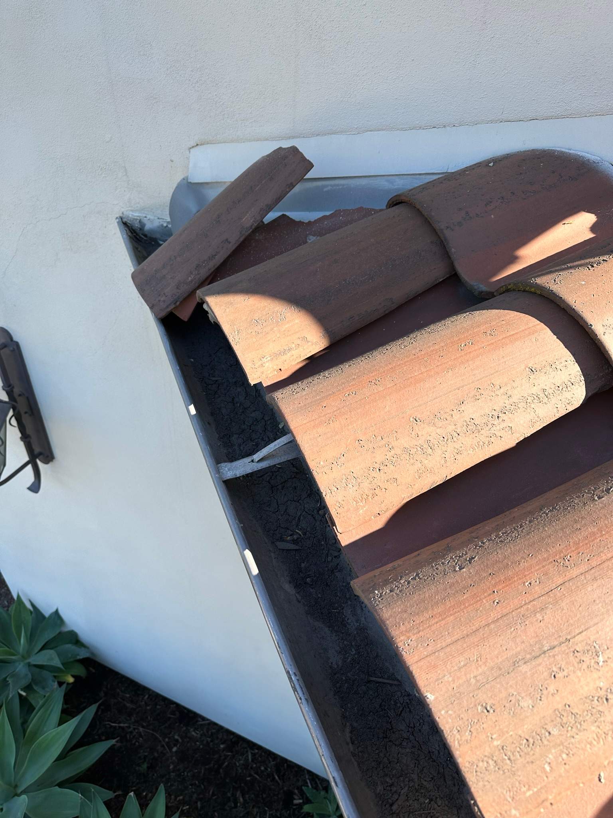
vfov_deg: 71.6
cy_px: 409
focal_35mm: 24
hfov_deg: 56.8
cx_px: 306
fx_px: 567
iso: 80
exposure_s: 1/989
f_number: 1.78
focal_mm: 6.86
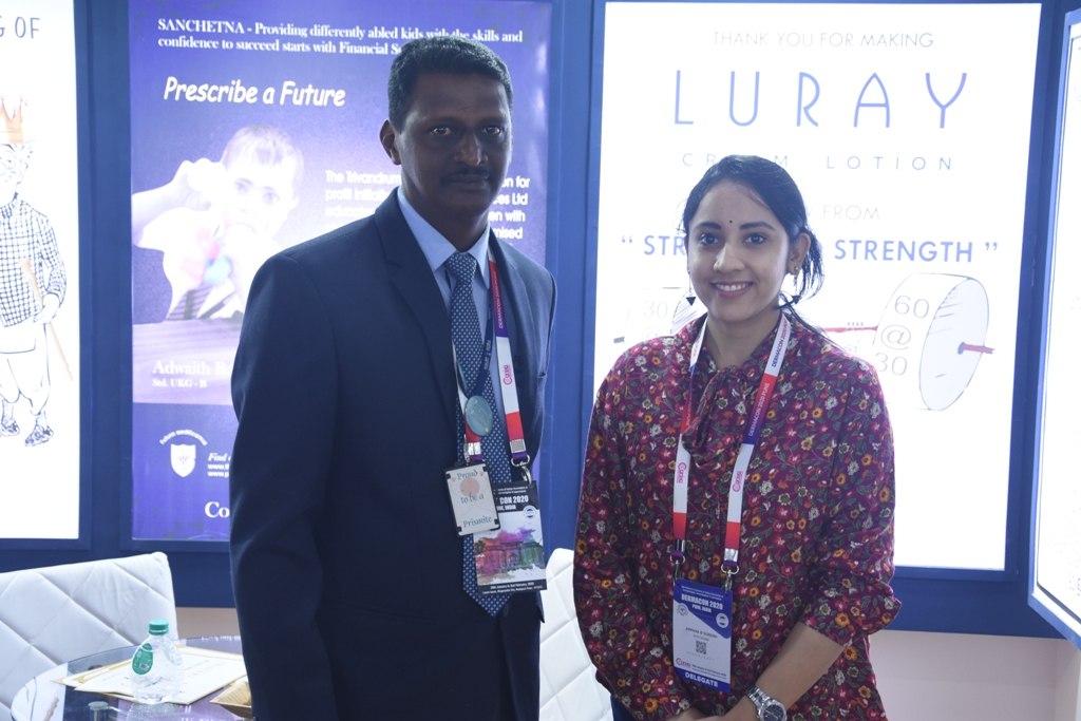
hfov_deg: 35.0
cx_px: 540
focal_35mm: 57
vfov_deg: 23.8
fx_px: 1712
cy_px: 360
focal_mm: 38
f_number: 4.5
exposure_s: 1/80
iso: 800
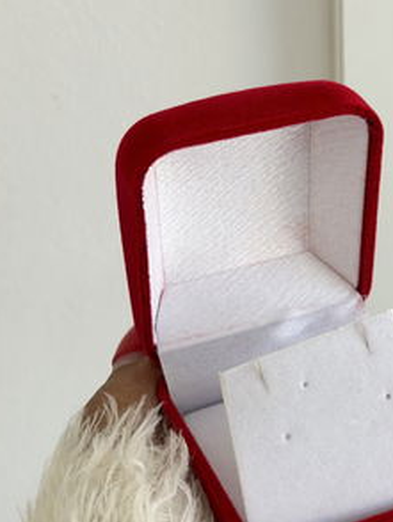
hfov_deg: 16.9
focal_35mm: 87
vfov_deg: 22.4
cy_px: 342
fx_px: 1315
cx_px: 306
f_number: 1.78
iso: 80
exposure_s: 1/188
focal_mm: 6.86
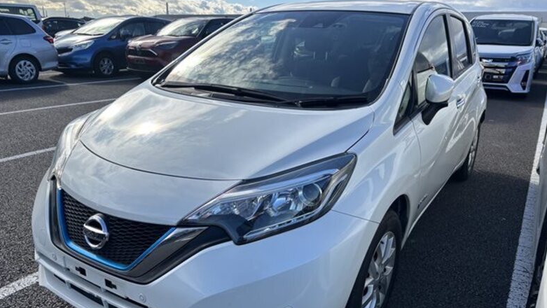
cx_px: 277
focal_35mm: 29
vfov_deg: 40.0
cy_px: 189
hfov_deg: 66.0
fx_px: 421
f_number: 1.6
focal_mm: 5.96
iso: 50
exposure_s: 1/2193
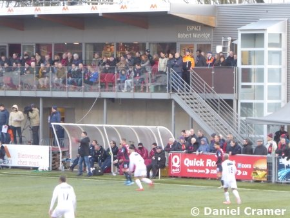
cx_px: 145
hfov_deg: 8.6
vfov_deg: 6.4
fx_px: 1936
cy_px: 109
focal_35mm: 231
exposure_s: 1/15
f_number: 5.6
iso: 400
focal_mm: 41.4
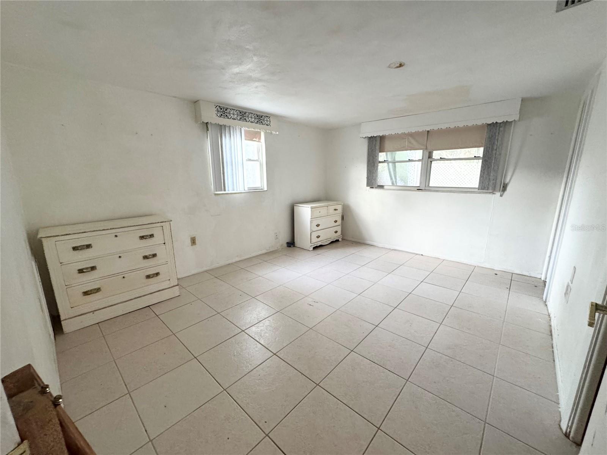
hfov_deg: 102.1
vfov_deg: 85.7
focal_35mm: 14
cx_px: 304
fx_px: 245
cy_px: 228
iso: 400
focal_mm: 2.22
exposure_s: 1/60
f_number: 2.2
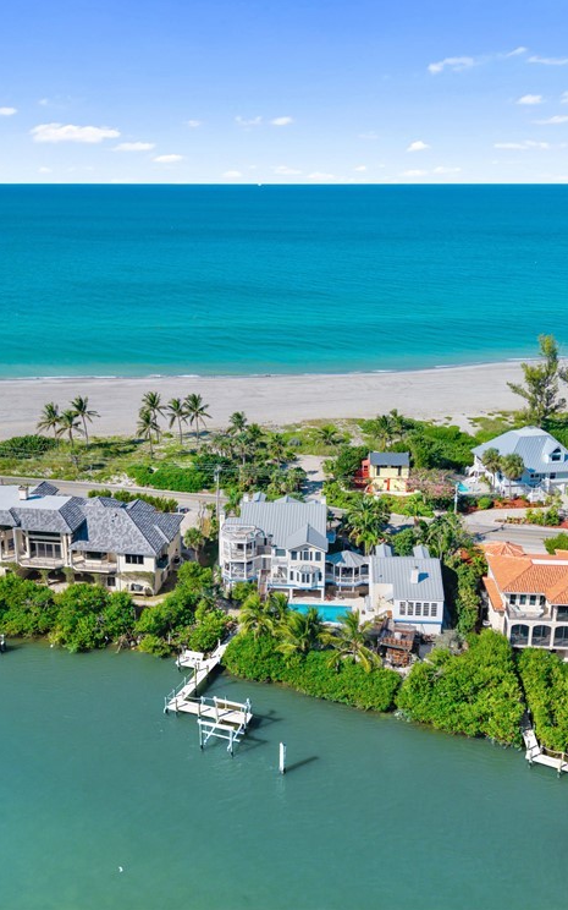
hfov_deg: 36.3
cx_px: 268
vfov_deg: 55.3
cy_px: 447
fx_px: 867
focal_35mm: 35
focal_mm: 8.67
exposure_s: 1/500
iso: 100
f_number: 1.8
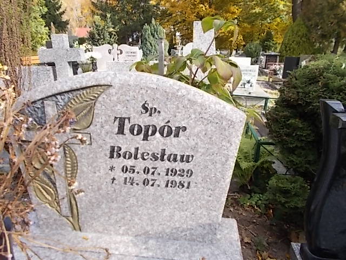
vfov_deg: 53.1
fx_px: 260
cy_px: 130
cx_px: 173
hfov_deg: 67.3
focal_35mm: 26
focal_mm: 4.6
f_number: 3.2
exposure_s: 1/250
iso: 80
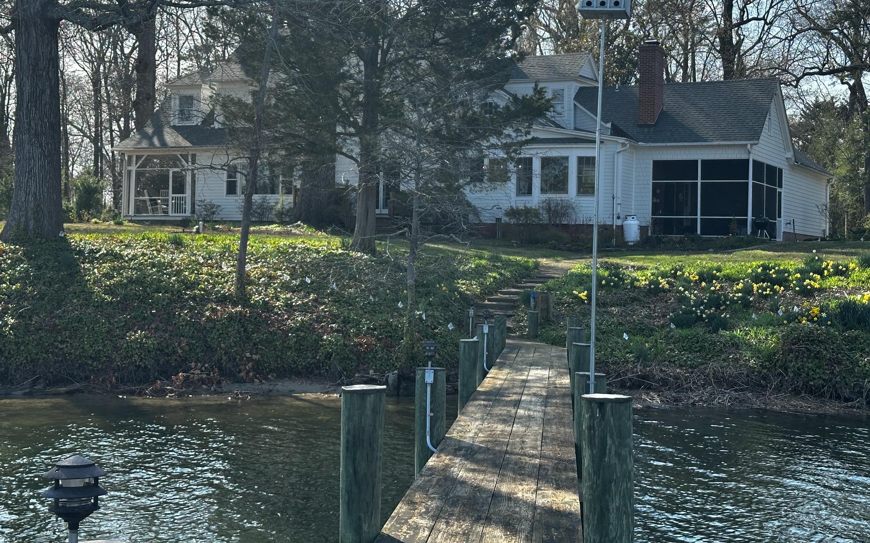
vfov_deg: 22.3
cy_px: 194
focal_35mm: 58
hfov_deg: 35.1
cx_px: 430
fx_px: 1375
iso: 64
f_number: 1.78
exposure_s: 1/1323
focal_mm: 6.86
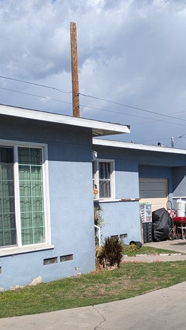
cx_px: 177
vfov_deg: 38.7
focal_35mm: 53
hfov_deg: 22.0
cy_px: 223
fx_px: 465
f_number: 1.89
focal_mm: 5.43
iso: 43
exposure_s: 1/3086
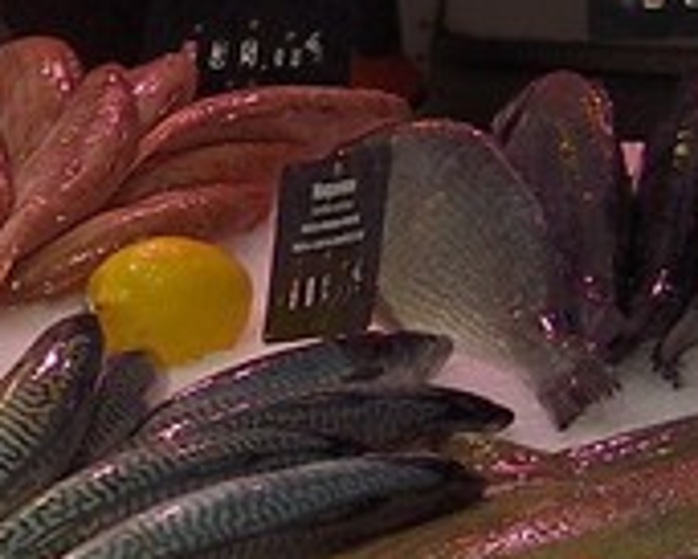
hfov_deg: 5.9
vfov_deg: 6.0
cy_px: 885
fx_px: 5250
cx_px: -2523
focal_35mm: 254
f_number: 10
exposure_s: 1/160
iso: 400
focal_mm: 29
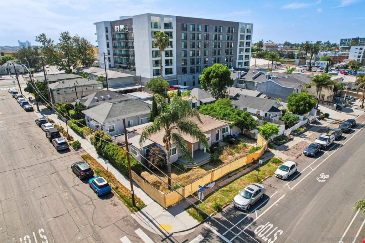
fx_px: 223
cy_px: 122
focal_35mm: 22
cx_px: 182
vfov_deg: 57.2
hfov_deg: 78.6
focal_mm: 8.38
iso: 150
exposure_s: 1/2500
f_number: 2.8
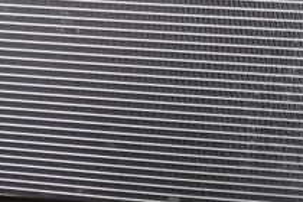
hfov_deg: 22.9
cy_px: -10
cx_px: 131
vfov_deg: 15.0
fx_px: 749
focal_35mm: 89
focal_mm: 5.4
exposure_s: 1/30
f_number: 2.3
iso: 400
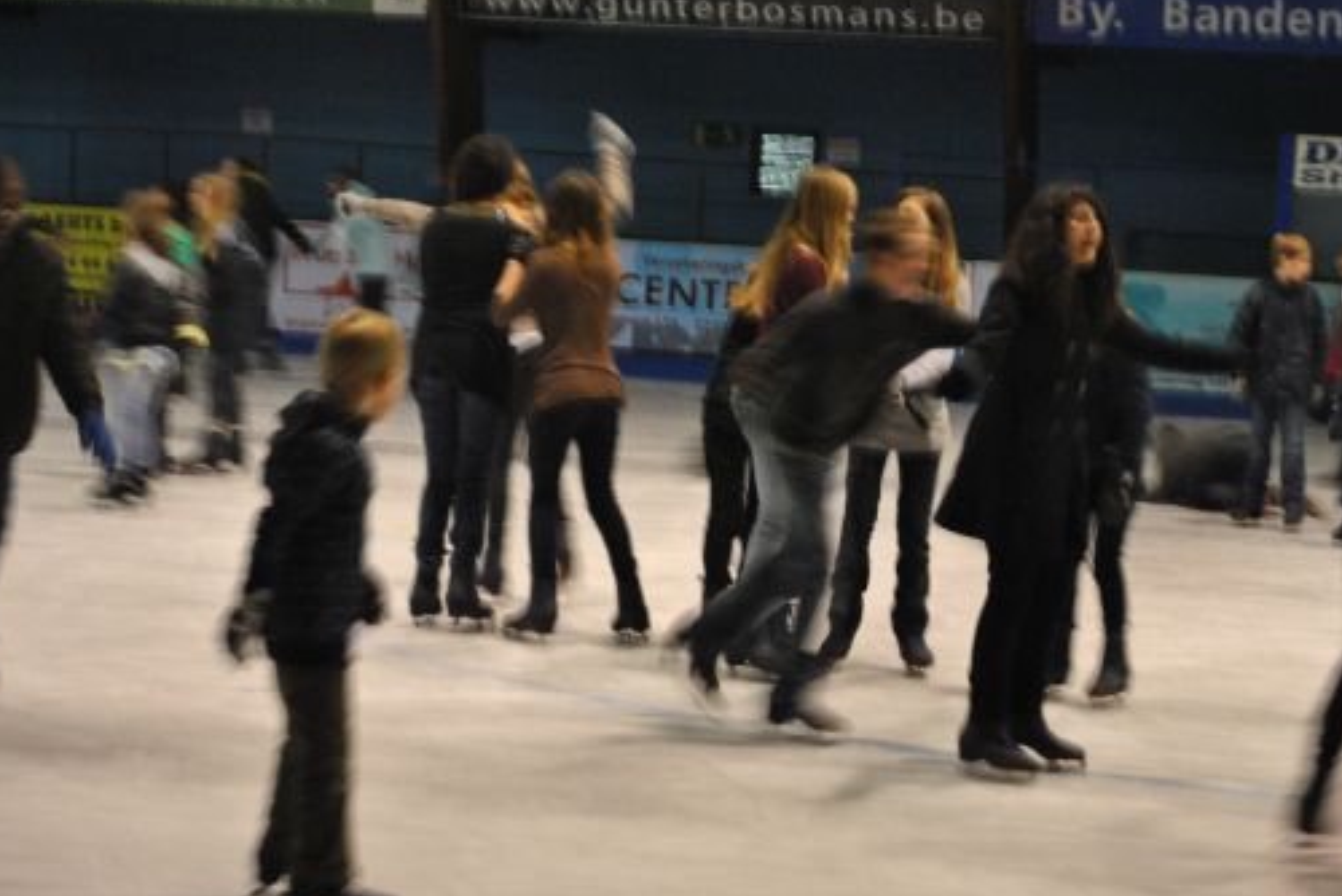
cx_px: 663
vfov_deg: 13.0
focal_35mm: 106
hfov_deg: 19.3
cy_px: 365
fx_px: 3940
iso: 800
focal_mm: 55
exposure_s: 1/15
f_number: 5.6
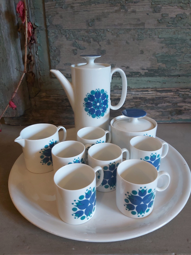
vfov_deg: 67.3
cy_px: 128
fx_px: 191
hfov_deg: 53.1
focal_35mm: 26
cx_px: 96
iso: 200
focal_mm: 3.92
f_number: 1.7
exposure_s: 1/50
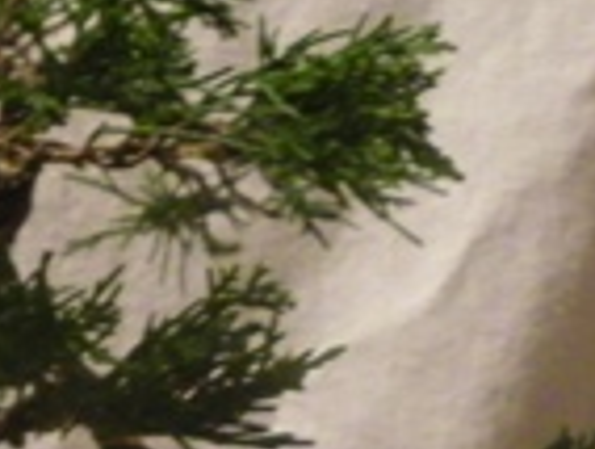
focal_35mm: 117
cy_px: 562
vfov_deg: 12.4
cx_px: -101
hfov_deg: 16.2
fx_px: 2014
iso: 400
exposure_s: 1/13
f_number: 2.8
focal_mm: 4.6
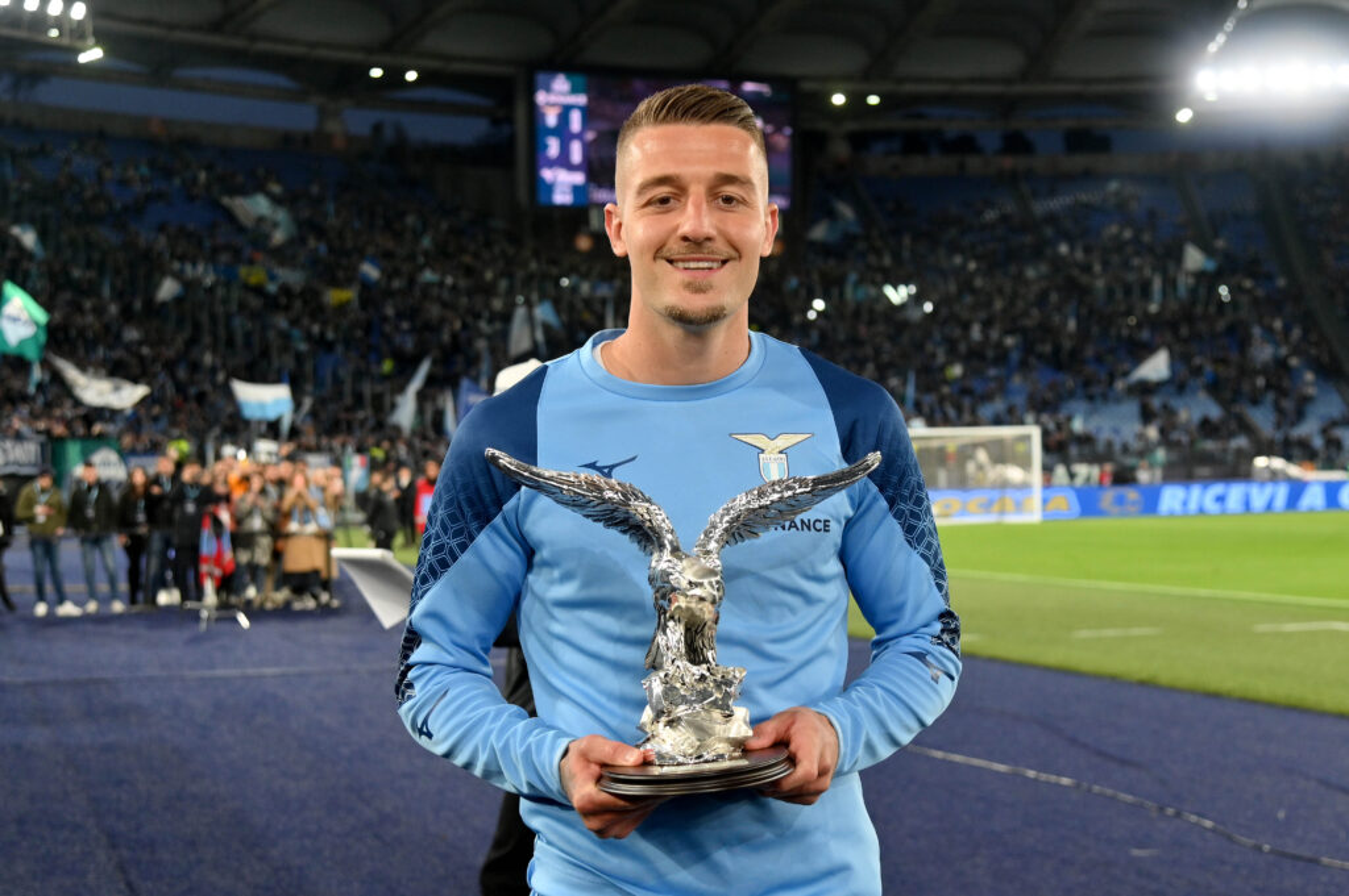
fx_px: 1722
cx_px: 674
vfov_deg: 29.2
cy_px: 448
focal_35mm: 46
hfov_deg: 42.8
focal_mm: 46
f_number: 5
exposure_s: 1/500
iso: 1600
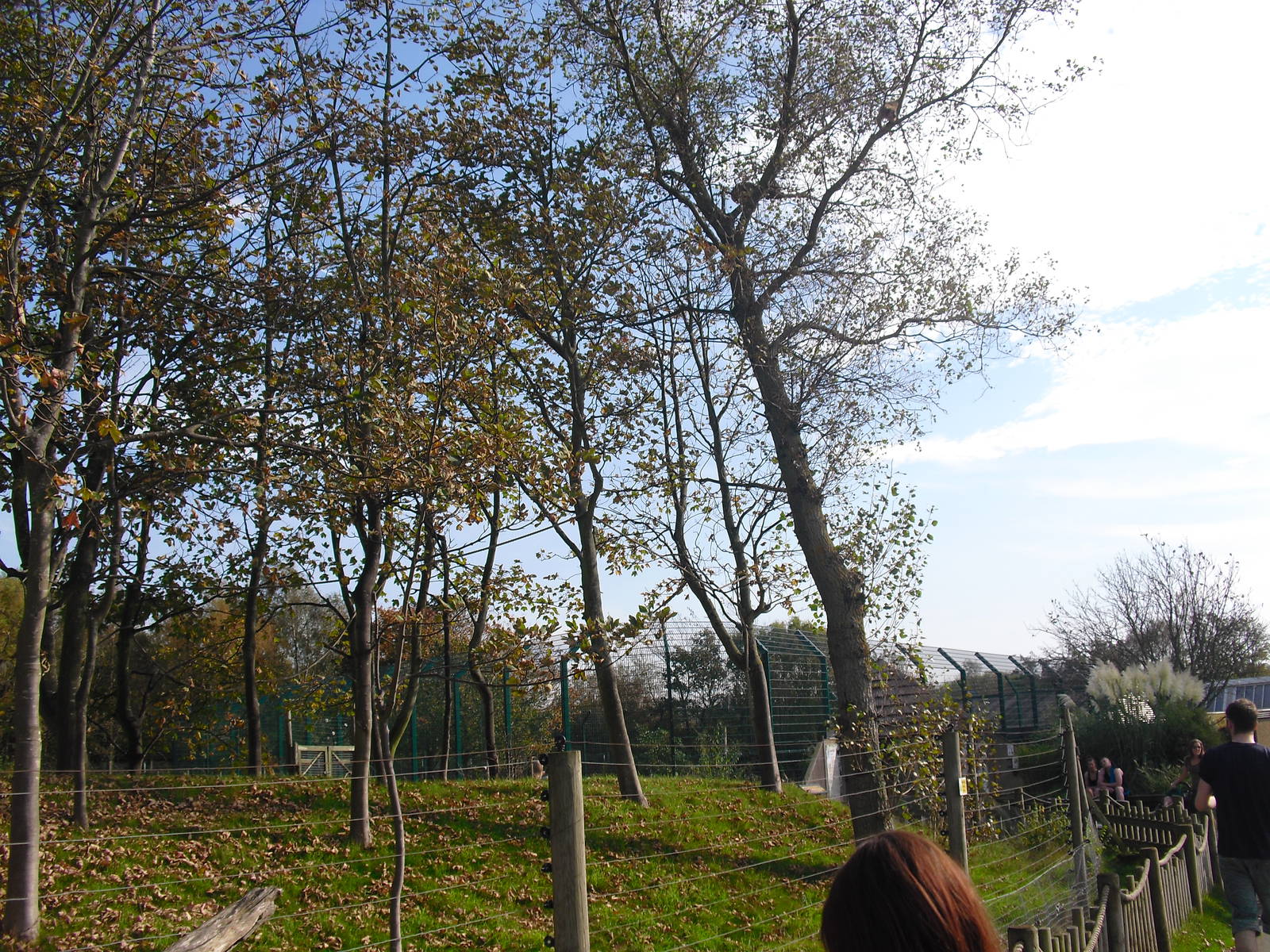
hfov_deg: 51.4
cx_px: 635
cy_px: 476
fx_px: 1321
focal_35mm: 36
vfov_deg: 39.7
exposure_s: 1/100
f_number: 7.8
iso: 64
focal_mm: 6.3
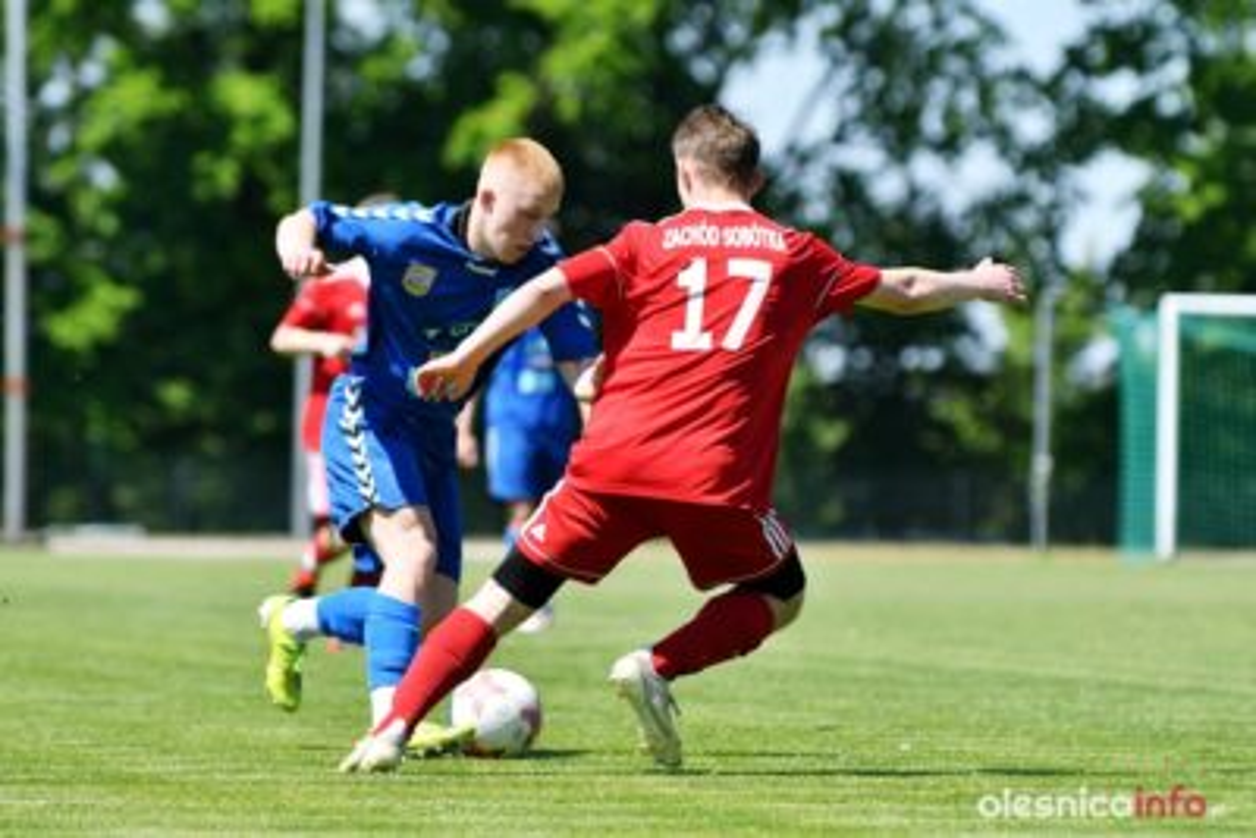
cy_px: 419
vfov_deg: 4.4
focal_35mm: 310
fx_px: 10819
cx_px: 628
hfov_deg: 6.6
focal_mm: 155
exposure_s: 1/2500
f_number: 3.2
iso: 100
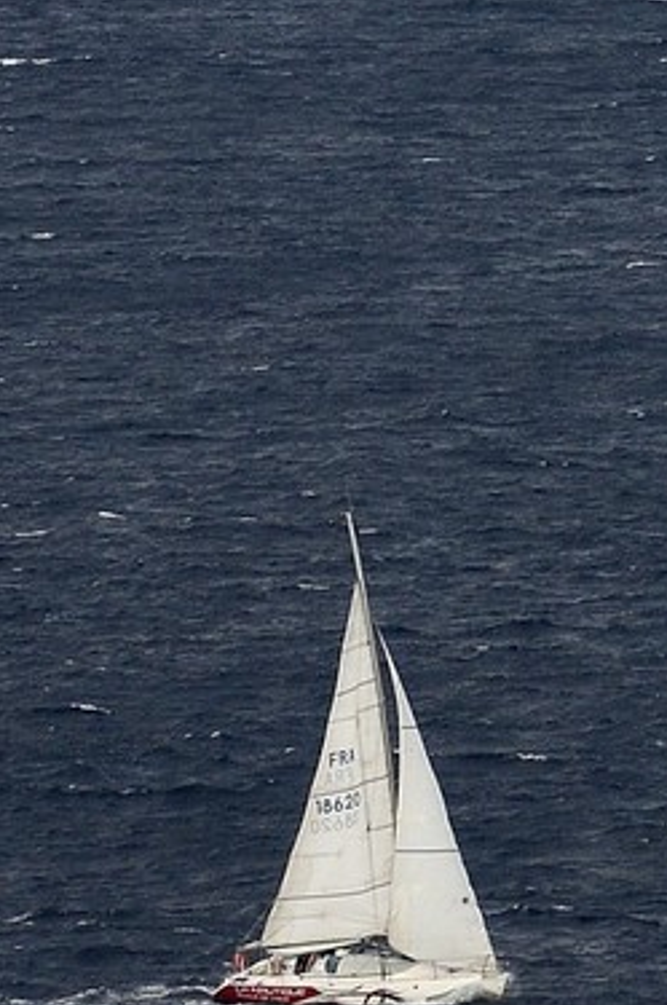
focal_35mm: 1283
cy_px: -1743
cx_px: 1880
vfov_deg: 1.6
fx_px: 35753
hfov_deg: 1.1
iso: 400
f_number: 5
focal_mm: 200
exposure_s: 1/200
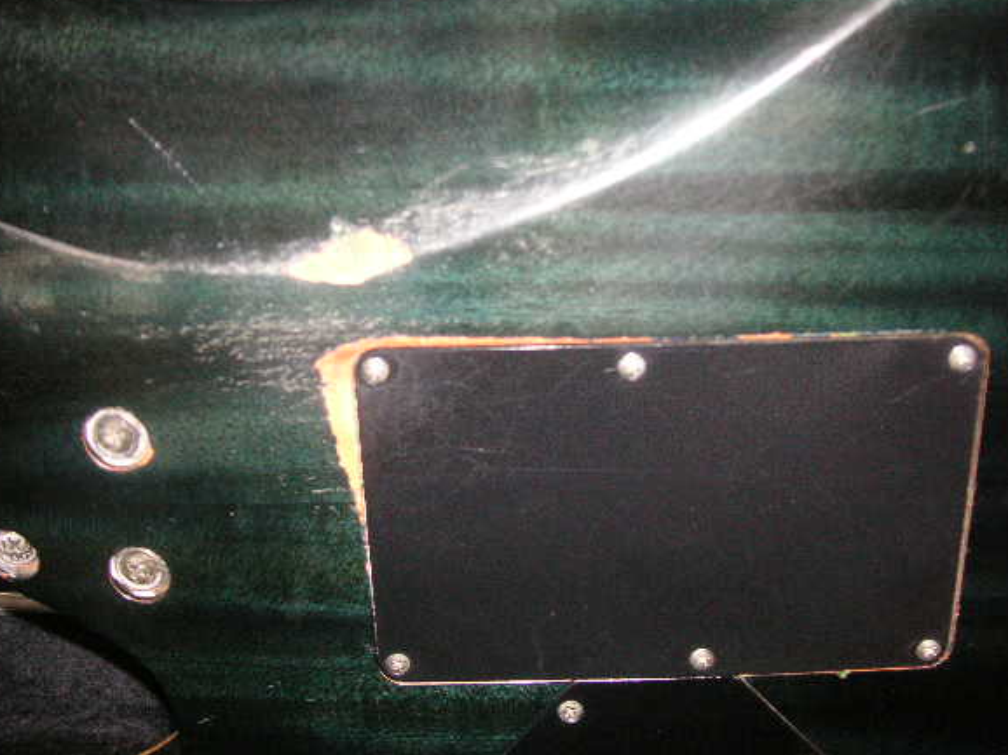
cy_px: 378
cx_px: 532
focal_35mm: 41
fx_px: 1193
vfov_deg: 35.1
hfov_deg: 45.8
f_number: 2.8
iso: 160
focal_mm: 6.1
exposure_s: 1/45
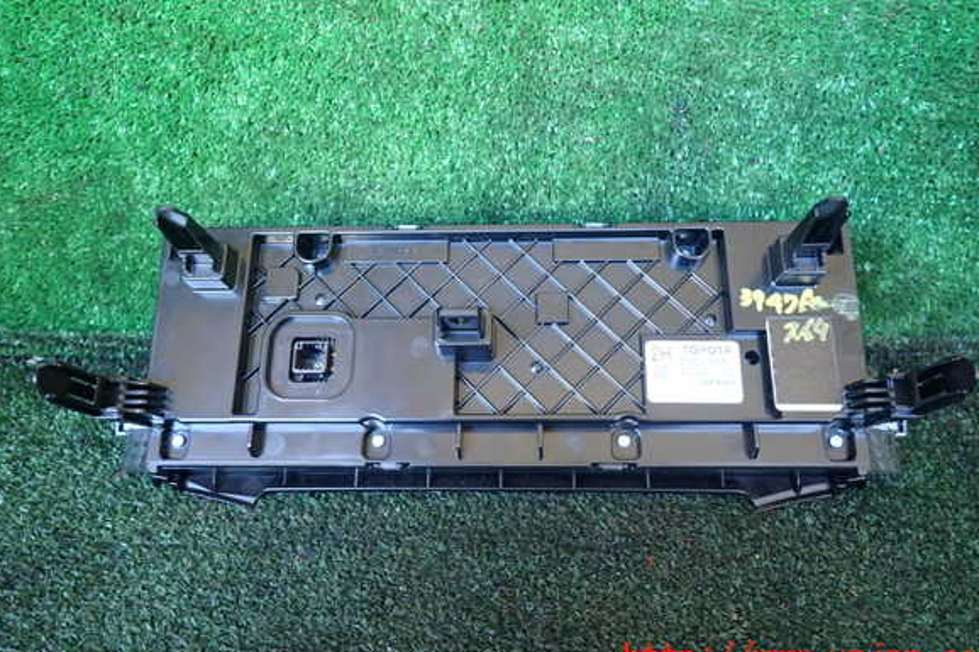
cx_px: 498
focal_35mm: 27
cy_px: 300
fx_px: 734
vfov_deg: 47.9
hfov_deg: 67.4
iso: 250
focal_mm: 4.5
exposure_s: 1/30
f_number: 2
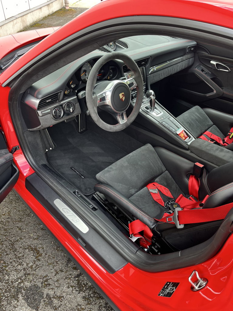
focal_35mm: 26
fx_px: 233
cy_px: 156
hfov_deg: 53.1
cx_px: 116
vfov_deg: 67.3
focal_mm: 5.1
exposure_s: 1/121
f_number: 1.6
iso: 64
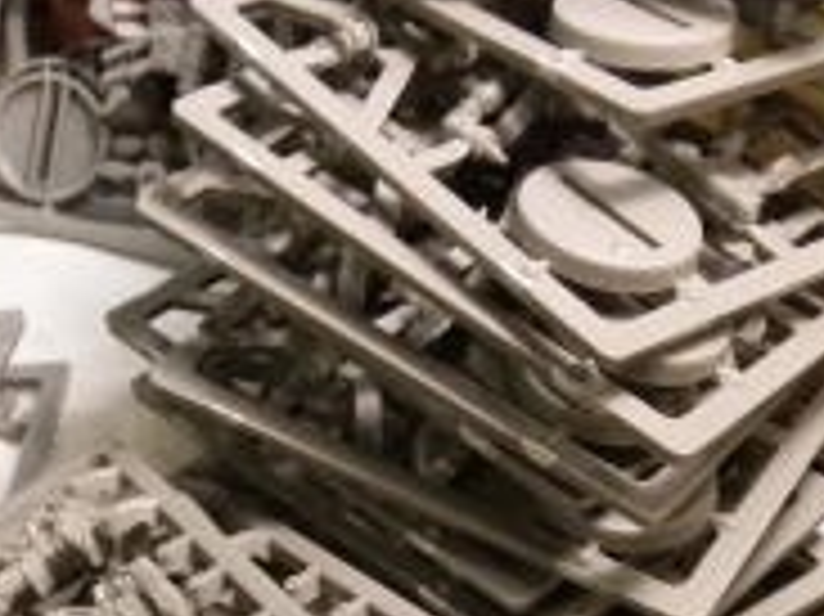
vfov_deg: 17.8
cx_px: 221
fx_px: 1951
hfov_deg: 23.6
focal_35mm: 82
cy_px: 495
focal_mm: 5
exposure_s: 1/60
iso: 400
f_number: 3.1
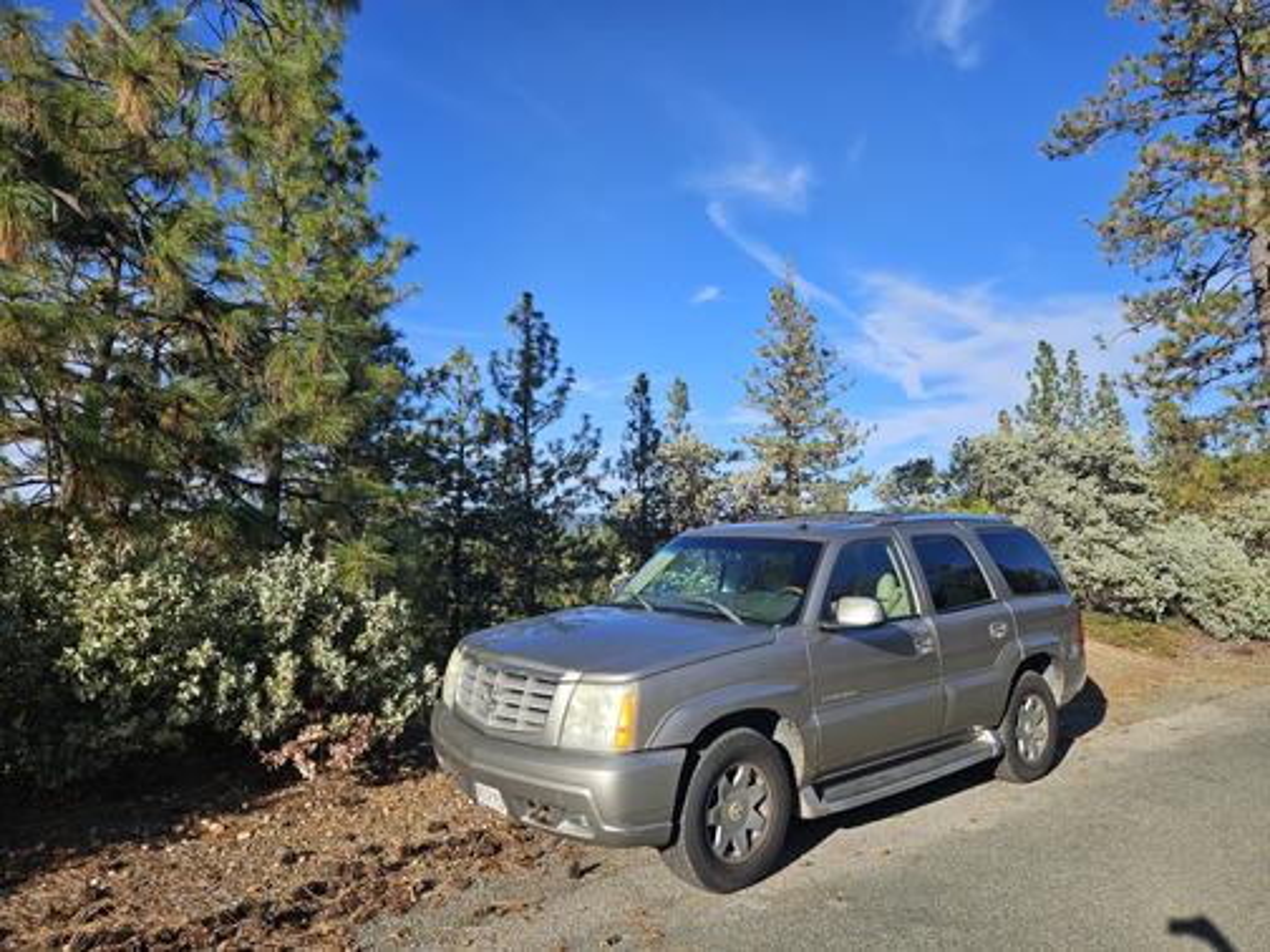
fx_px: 844
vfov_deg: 58.9
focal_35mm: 23
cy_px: 476
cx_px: 635
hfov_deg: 73.9
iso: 25
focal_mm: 5.4
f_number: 1.8
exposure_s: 1/1354
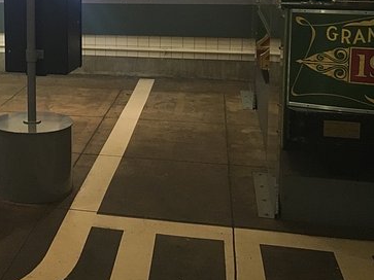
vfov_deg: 23.8
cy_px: 30
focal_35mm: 60
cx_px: 3
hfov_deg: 30.1
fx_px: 648
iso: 160
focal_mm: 4.15
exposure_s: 1/30
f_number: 2.2
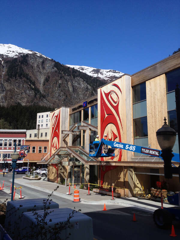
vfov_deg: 52.6
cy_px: 120
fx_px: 243
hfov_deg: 40.7
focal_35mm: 35
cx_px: 90
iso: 50
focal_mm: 4.28
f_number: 2.4
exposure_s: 1/2632
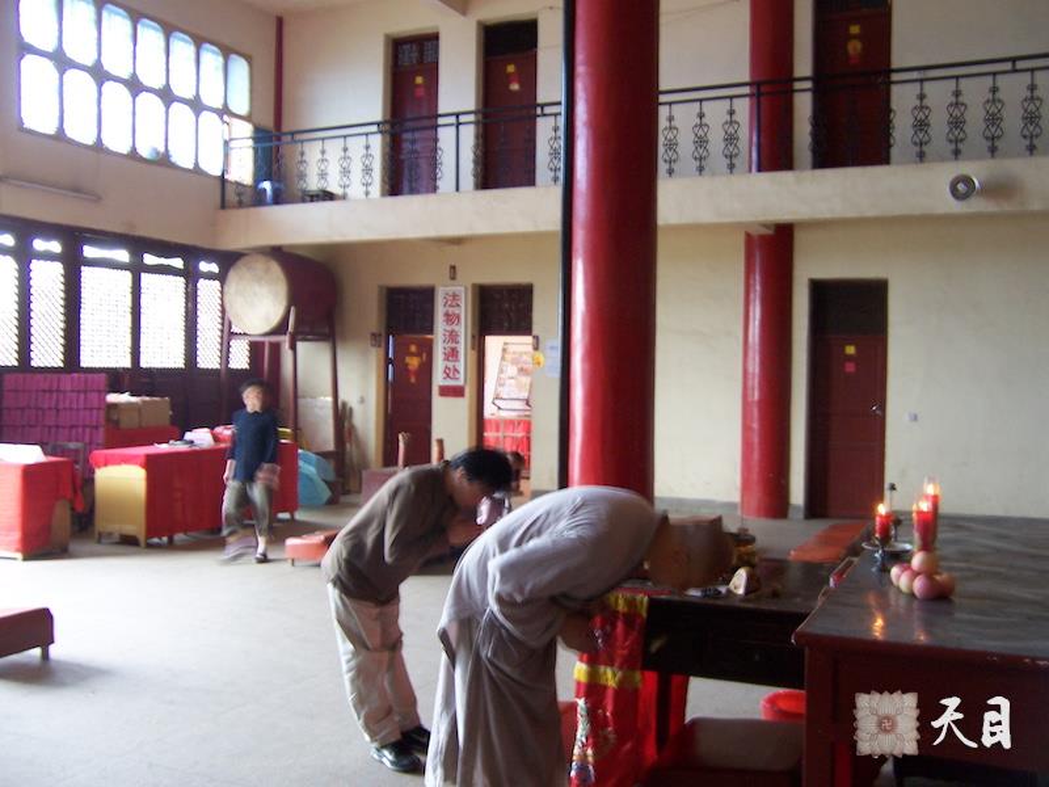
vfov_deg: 42.9
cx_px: 524
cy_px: 394
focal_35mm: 33
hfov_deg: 55.4
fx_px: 1000
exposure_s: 1/8
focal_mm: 5.5
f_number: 3.4
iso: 140
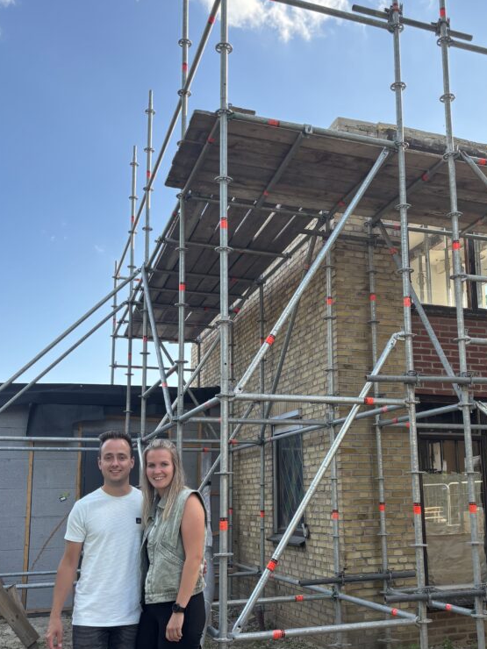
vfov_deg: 51.1
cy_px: 377
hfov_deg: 39.4
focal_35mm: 36
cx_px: 303
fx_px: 675
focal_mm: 5.96
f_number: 1.6
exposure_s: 1/473
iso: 50
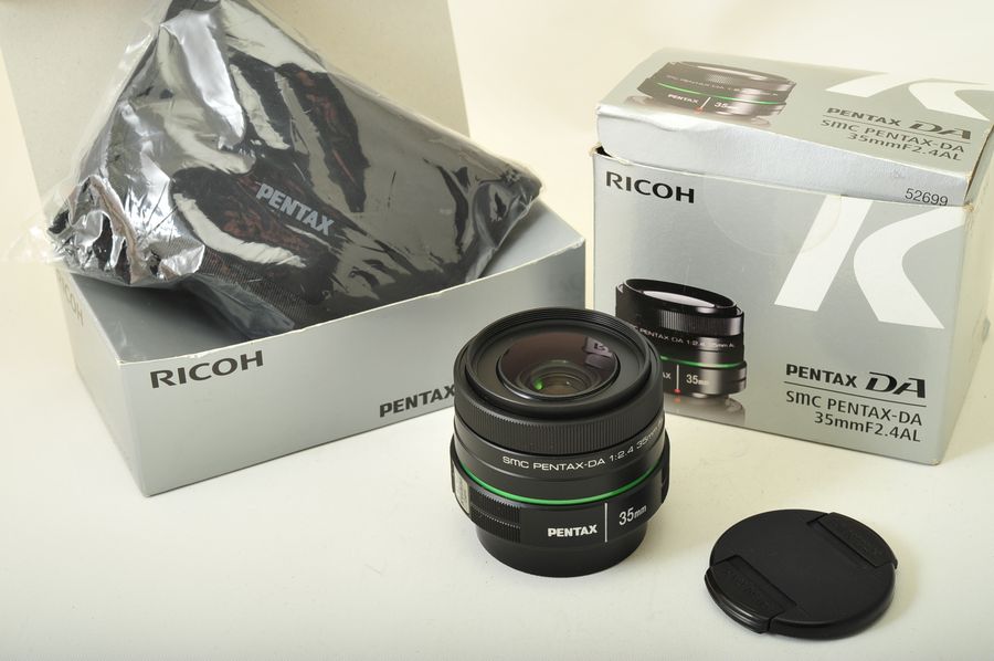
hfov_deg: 33.4
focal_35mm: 60
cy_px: 330
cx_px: 497
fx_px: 1655
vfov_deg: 22.6
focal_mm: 60
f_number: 18
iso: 200
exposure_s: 1/250
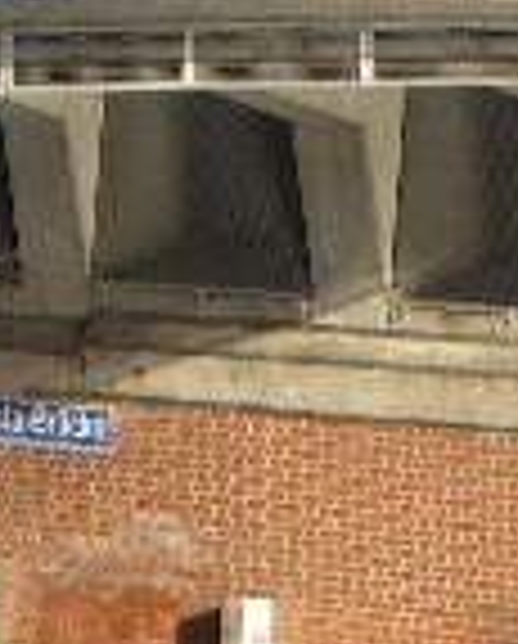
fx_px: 9093
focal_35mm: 476
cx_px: -189
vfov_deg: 4.1
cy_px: 599
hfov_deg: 3.3
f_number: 5.1
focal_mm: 23.7
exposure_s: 1/125
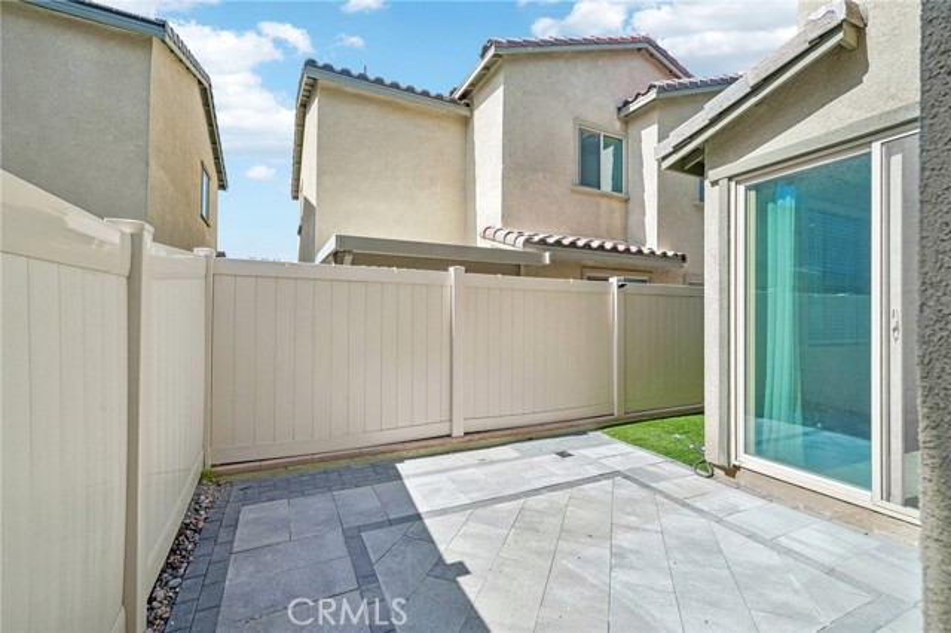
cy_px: 316
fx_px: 370
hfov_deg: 104.3
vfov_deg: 81.1
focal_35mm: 14
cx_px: 476
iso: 100
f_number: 9
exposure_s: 1/125
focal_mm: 14
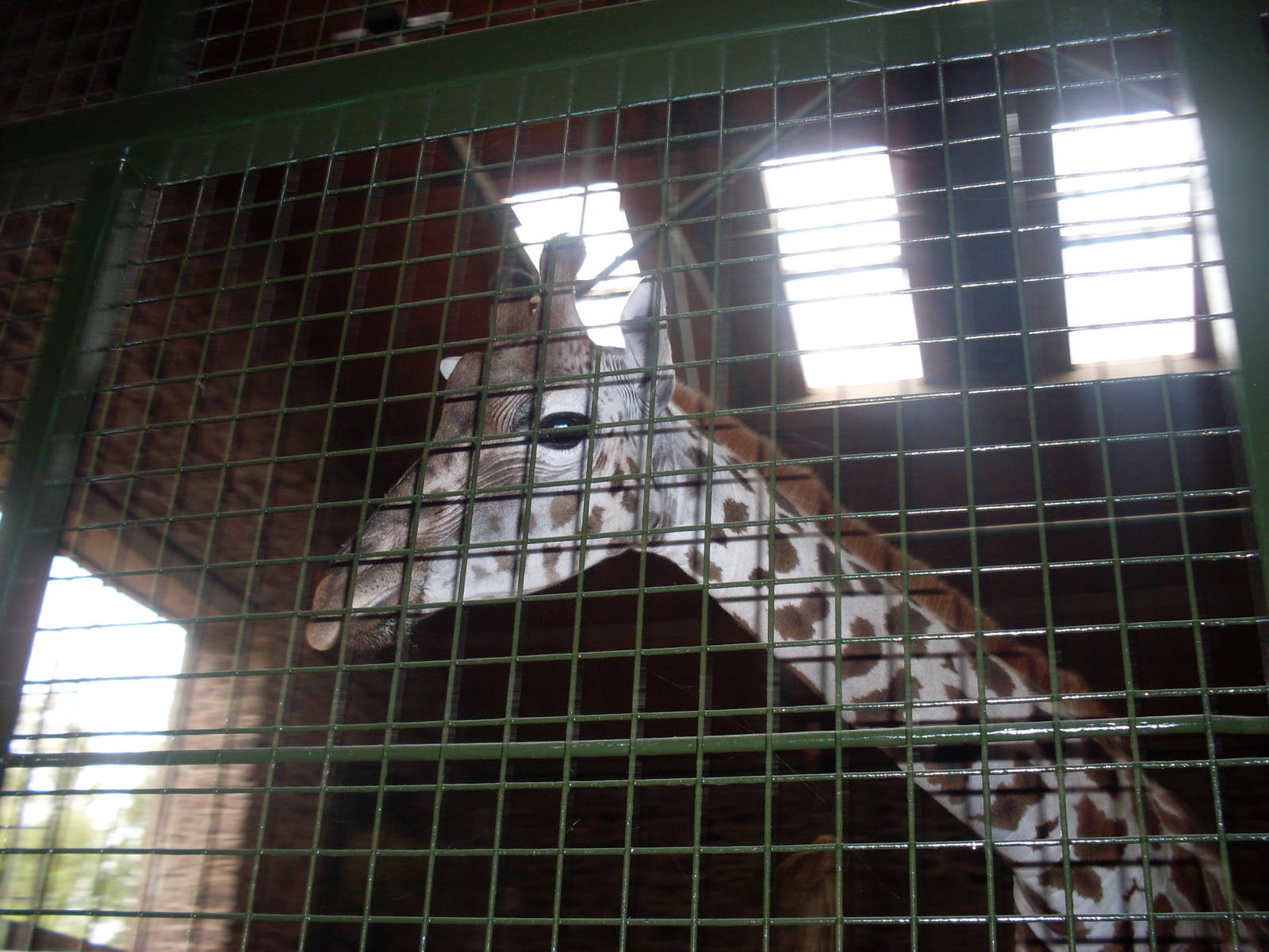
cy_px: 476
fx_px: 1393
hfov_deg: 49.0
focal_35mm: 38
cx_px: 634
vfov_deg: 37.7
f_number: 2.8
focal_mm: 6.3
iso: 100
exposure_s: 1/45
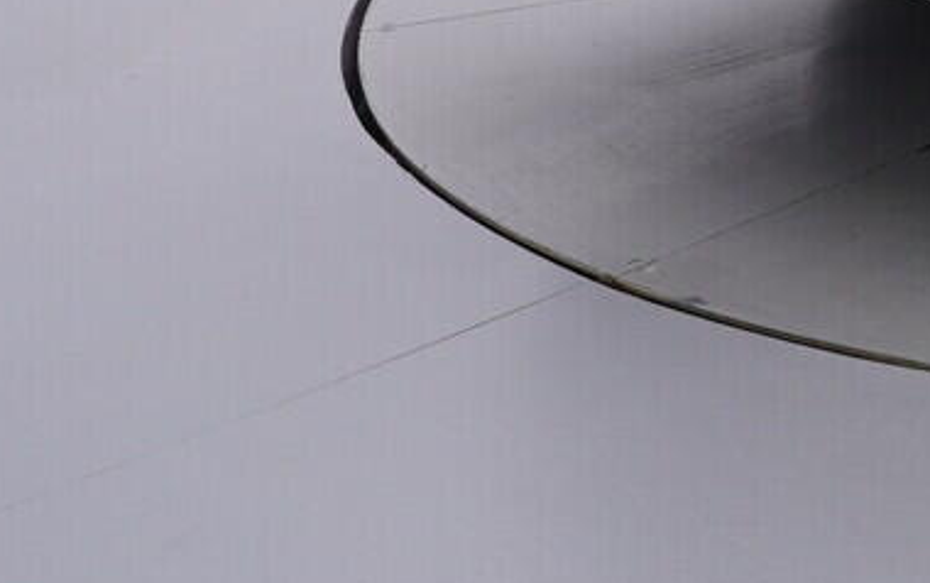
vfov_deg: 13.5
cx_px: 1689
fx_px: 2205
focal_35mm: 87
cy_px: -461
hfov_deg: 18.5
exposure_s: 1/80
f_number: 5
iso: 200
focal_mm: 15
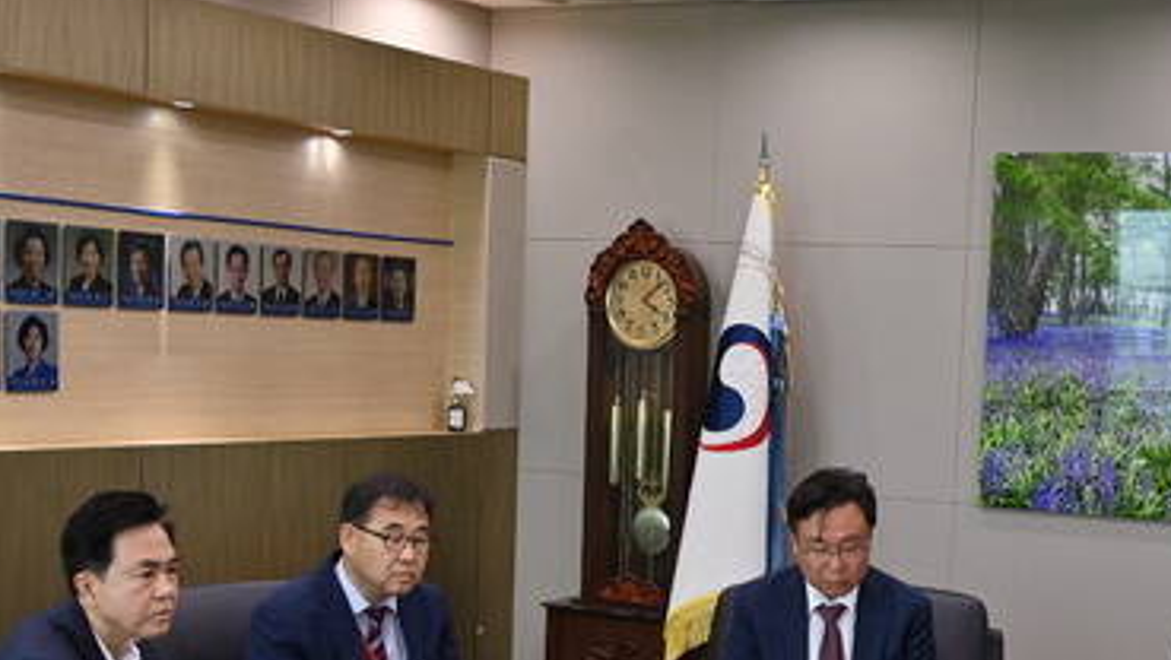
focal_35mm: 69
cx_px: 758
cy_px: 551
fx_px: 2144
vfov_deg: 17.3
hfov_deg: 30.4
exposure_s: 1/250
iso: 1250
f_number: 4.5
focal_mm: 38
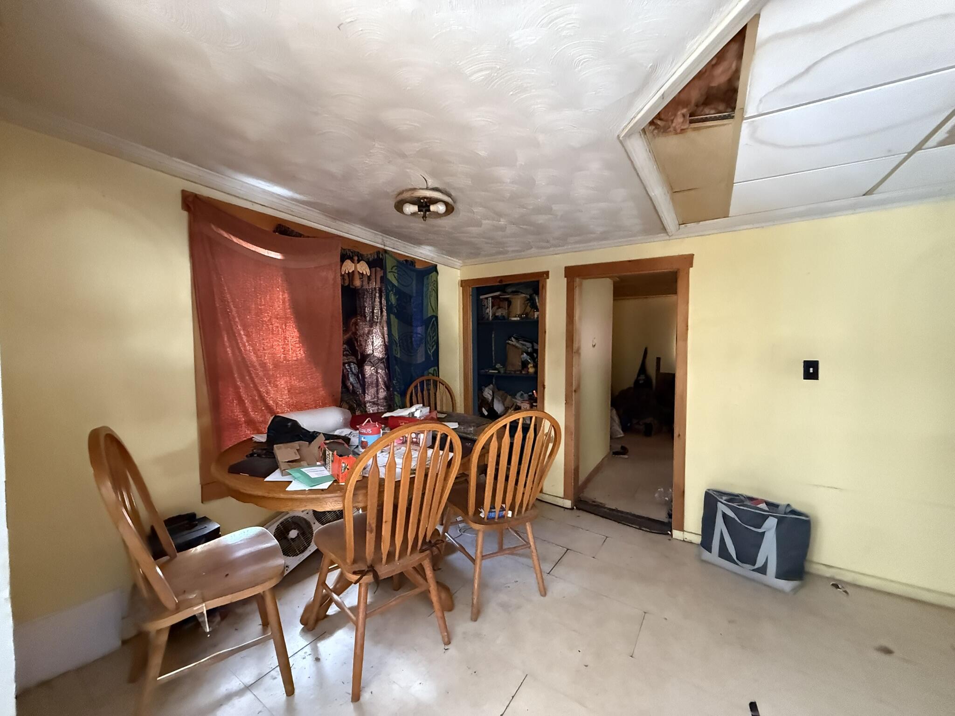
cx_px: 478
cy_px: 358
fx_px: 386
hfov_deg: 102.1
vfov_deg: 85.7
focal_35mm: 14
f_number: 2.2
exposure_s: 1/60
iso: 1250
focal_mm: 2.22
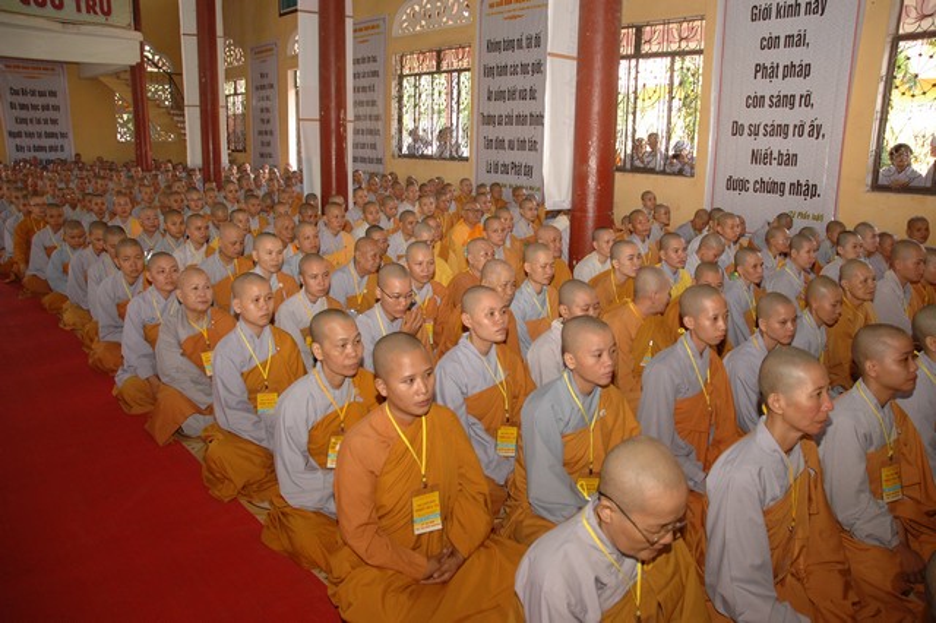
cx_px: 468
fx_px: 702
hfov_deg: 67.4
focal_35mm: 27
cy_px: 312
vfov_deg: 47.9
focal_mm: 18
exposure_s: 1/60
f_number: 5
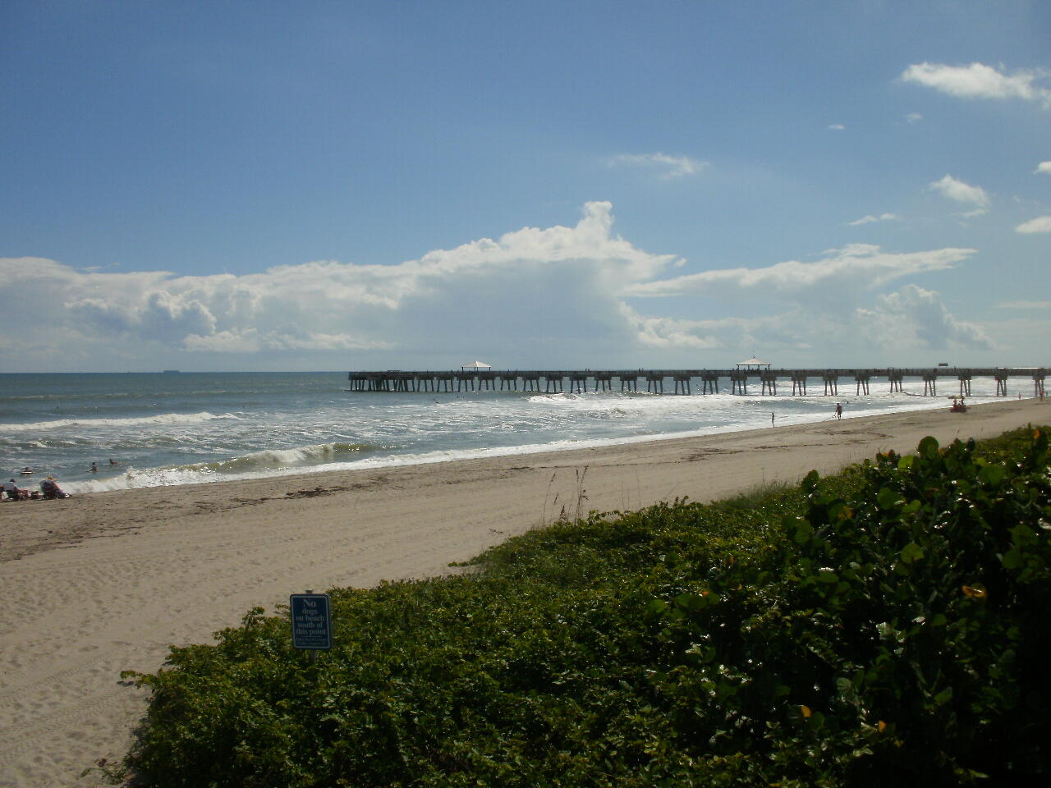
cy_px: 394
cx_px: 526
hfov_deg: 51.4
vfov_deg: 39.7
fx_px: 1093
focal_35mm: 36
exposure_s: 1/1600
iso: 100
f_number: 5.6
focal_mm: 6.3
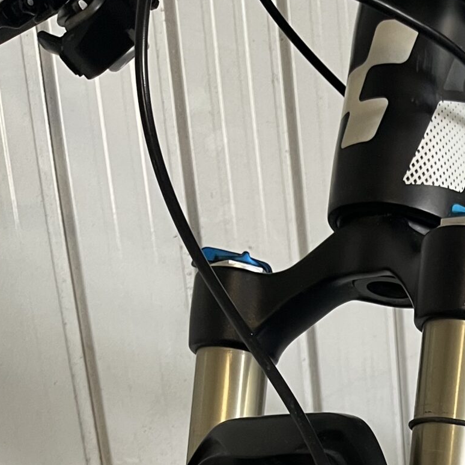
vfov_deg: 19.0
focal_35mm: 76
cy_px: 760
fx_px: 1155
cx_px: 521
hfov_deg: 21.5
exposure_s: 1/50
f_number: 1.6
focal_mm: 5.1
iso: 100
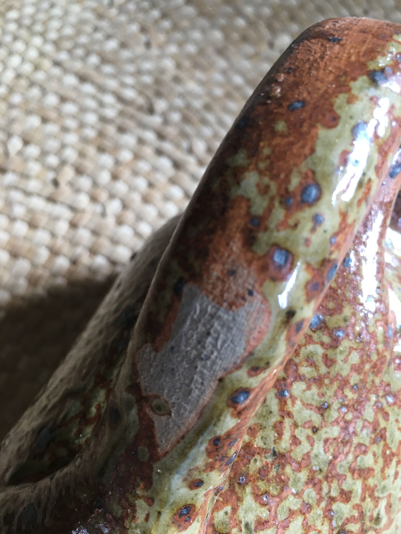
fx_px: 448
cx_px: 200
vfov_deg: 61.7
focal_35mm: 29
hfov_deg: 48.2
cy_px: 267
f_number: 2.2
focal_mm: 4.15
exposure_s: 1/33
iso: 50
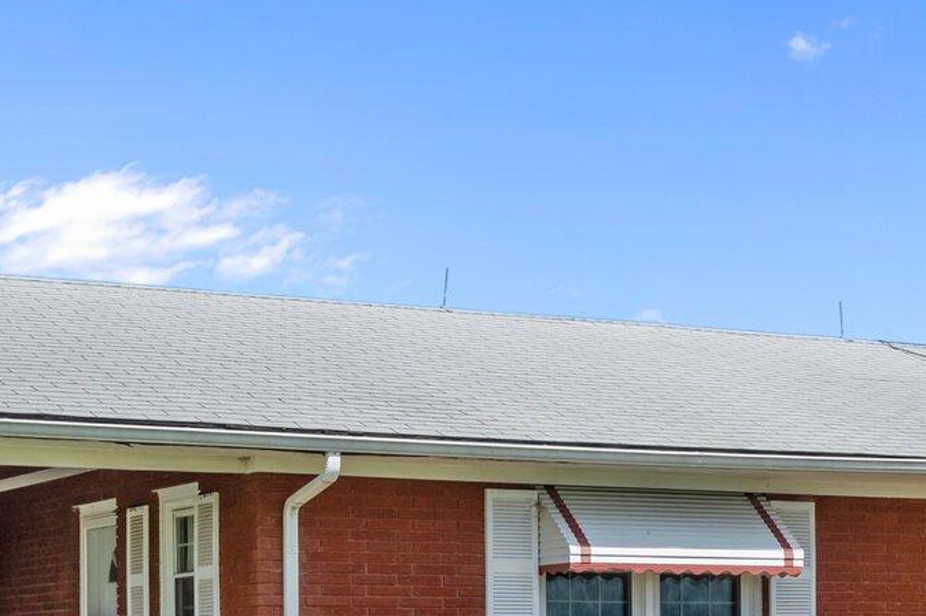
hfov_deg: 21.6
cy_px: 608
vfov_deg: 14.3
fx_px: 2416
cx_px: 587
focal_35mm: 94
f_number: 8
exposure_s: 1/640
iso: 250
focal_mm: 31
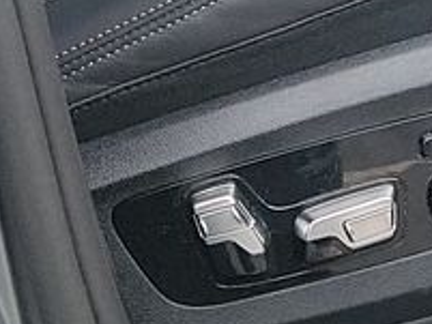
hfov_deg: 10.2
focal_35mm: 191
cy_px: -757
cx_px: 512
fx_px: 2385
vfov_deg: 6.8
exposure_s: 1/119
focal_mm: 6.7
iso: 81
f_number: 1.8
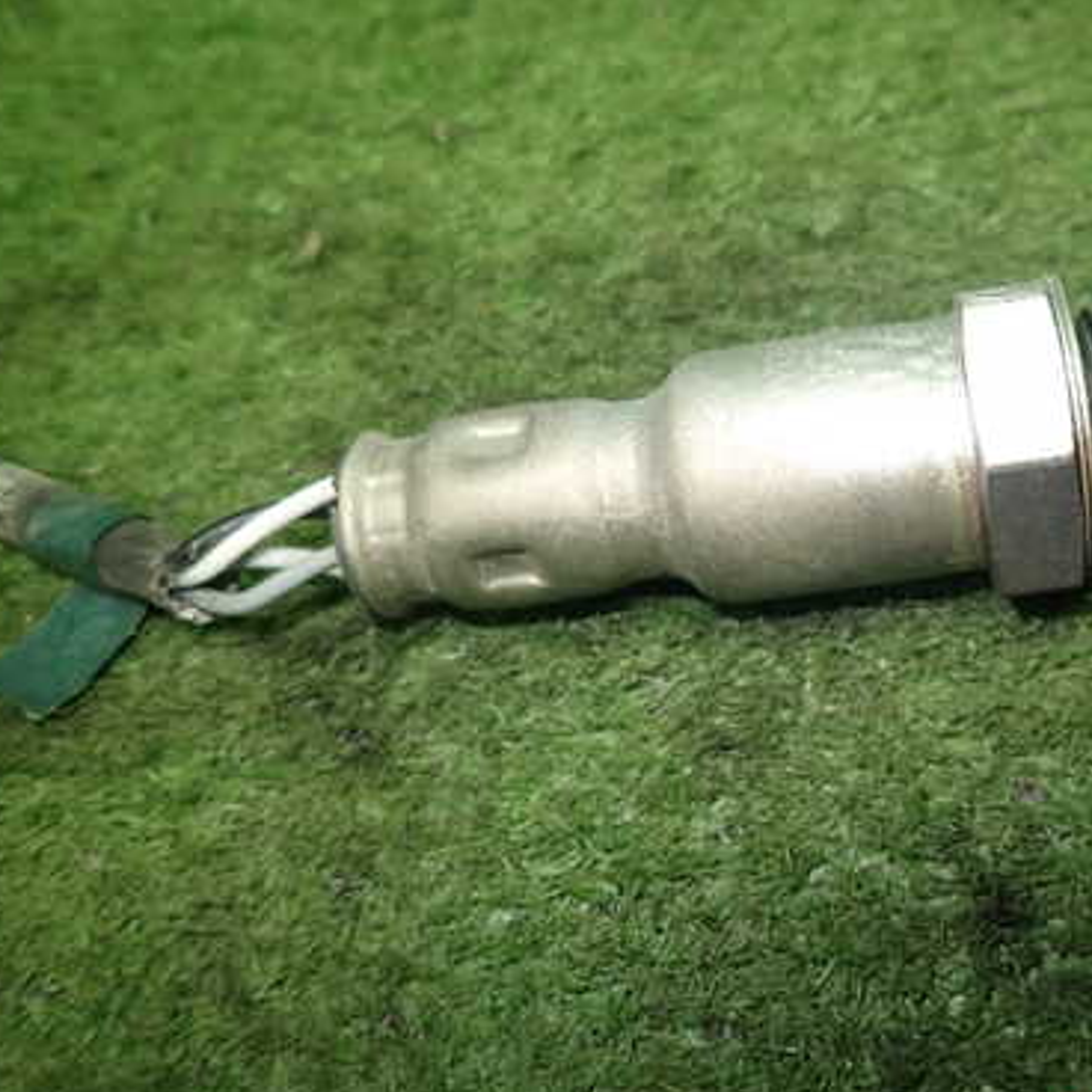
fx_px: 1285
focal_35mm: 36
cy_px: 496
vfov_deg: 46.0
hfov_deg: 44.2
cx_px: 846
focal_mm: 4.5
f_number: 2
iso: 200
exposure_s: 1/60
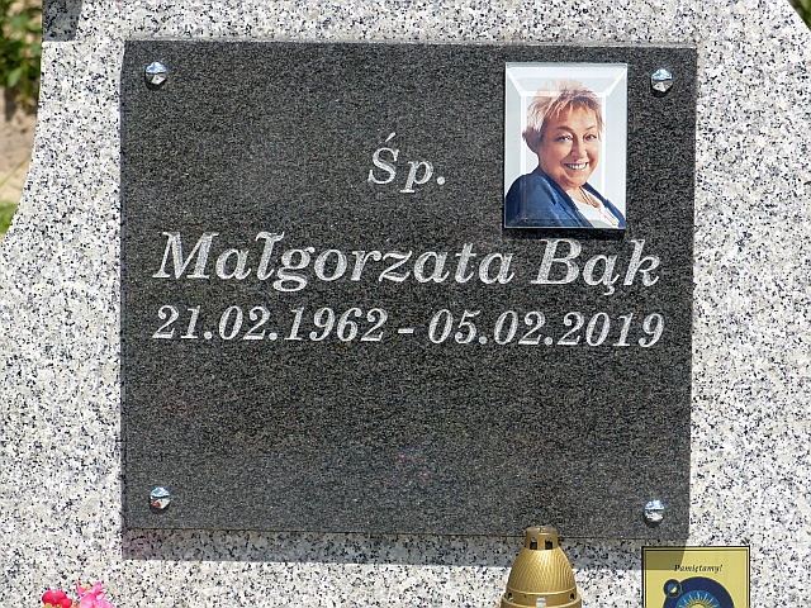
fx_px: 3795
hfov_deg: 12.2
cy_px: 304
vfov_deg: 9.2
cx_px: 406
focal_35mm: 162
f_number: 4
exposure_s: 1/1000
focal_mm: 29.2
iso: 100
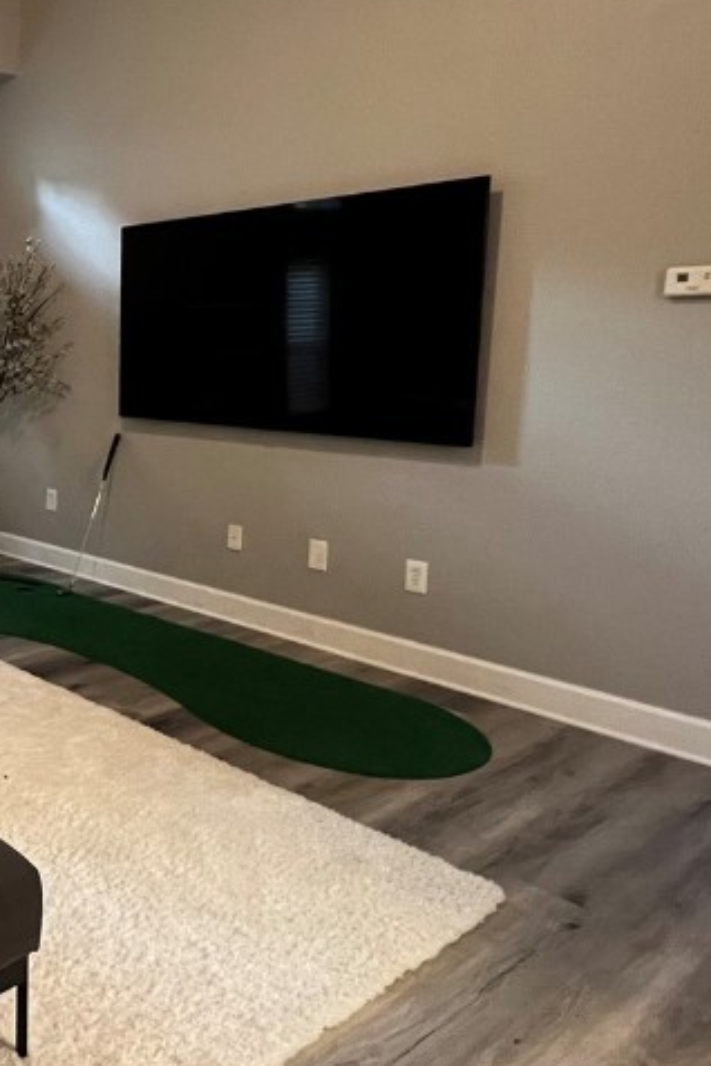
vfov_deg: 63.3
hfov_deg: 35.4
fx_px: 859
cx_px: -141
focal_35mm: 29
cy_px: 451
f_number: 1.8
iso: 800
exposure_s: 1/60
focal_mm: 1.57
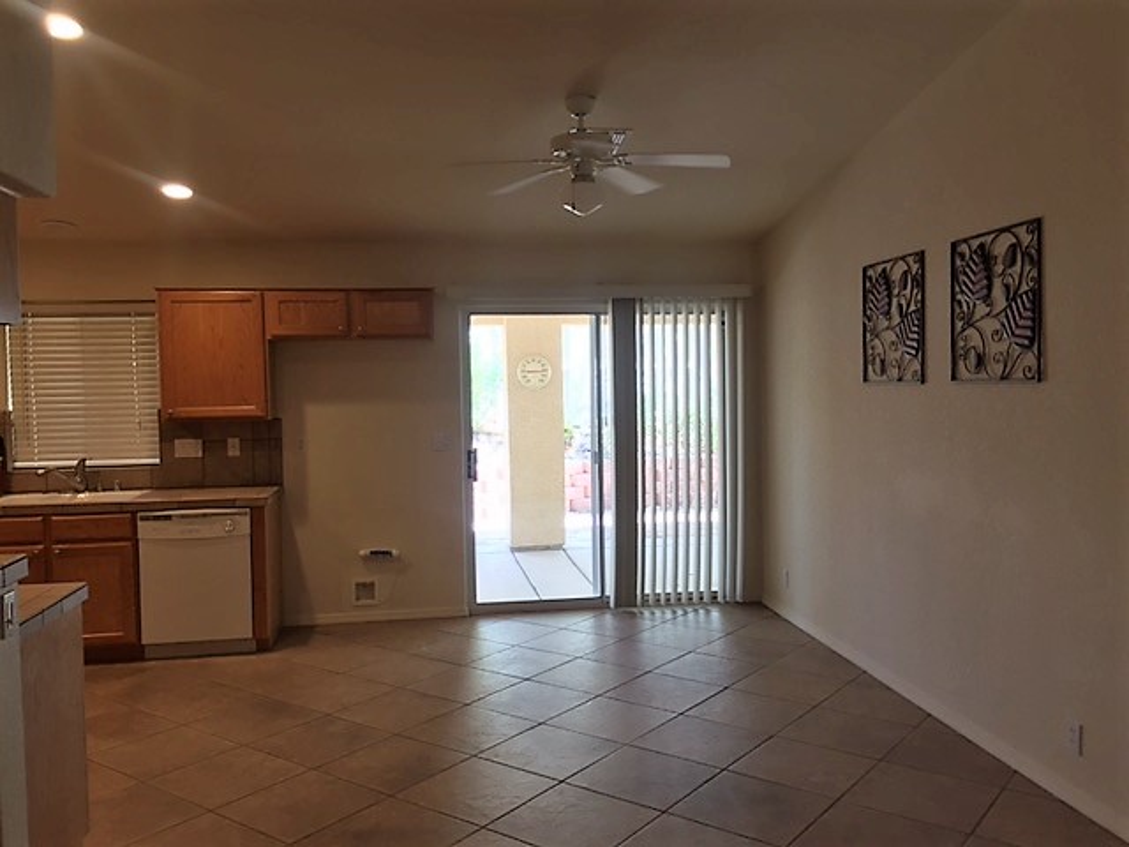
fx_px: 946
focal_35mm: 29
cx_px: 564
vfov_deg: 48.2
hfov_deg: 61.7
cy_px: 424
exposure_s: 1/40
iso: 32
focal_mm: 4.15
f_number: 2.2
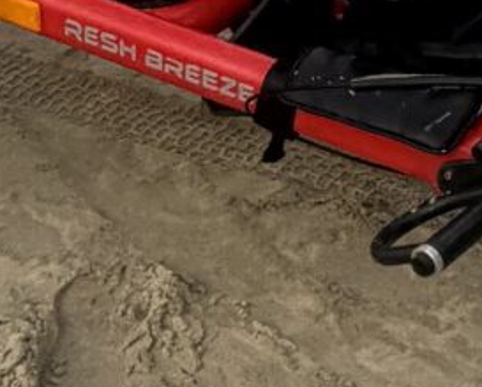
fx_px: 1828
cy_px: 186
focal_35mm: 128
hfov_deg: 14.9
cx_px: 399
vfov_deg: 12.1
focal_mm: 2.22
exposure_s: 1/494
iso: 64
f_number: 2.2
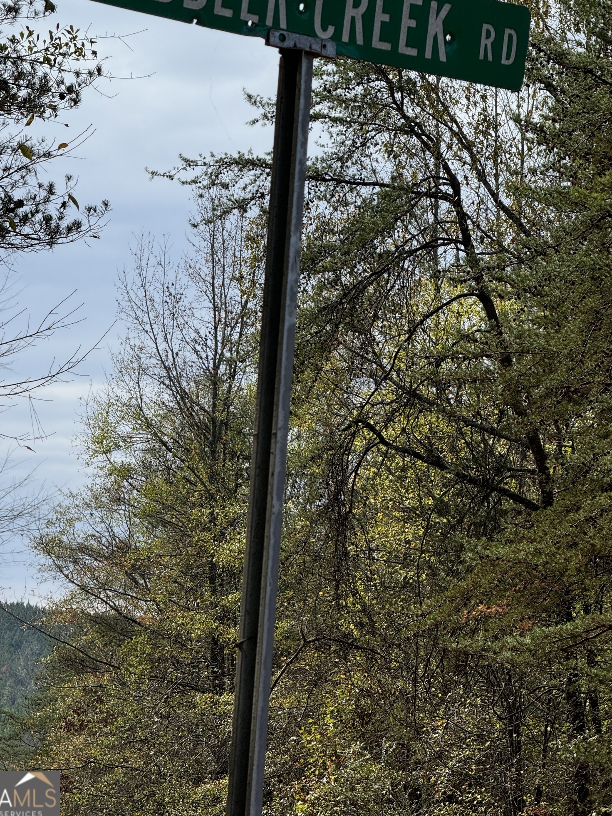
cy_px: 340
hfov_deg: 10.5
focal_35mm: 141
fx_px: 3323
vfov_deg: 14.0
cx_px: 276
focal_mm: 15.66
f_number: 2.8
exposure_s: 1/951
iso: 50
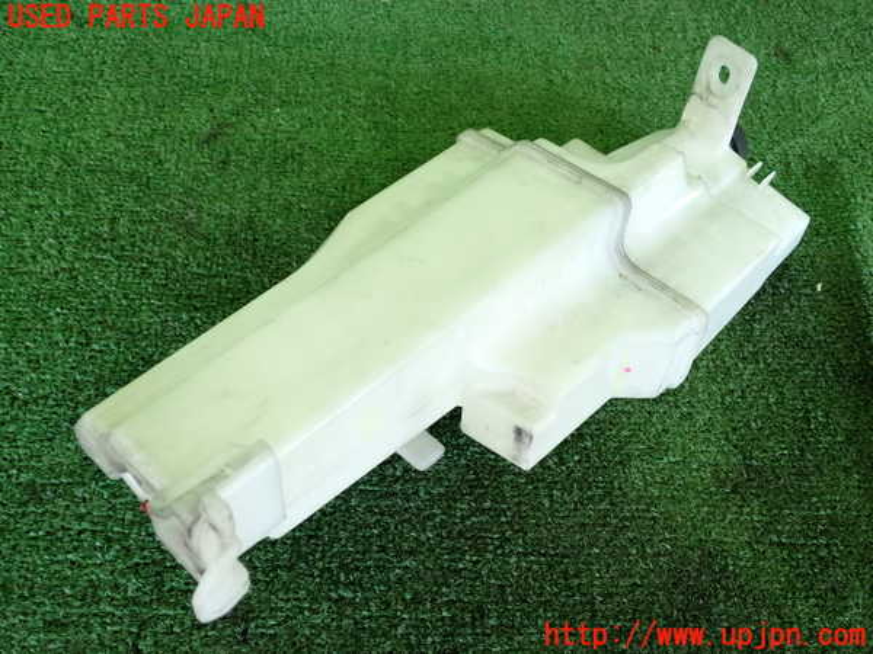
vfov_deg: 44.2
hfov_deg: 56.8
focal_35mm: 32
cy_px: 327
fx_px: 807
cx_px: 436
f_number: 2.4
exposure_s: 1/125
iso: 250
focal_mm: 5.79
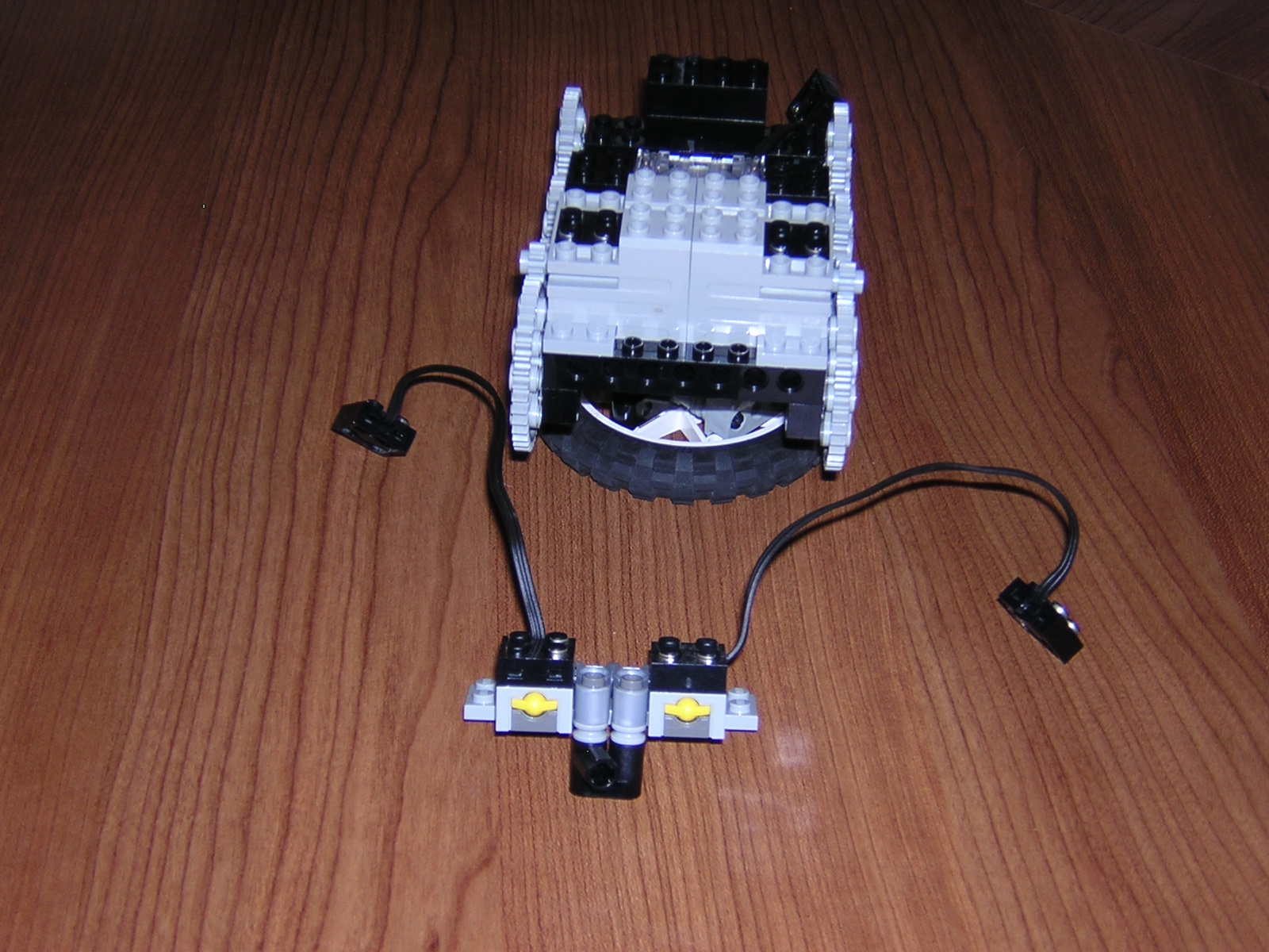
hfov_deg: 33.2
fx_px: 2126
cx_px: 634
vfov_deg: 25.2
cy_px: 476
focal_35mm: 58
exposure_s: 1/60.1
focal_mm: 7.6
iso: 100
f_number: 3.3
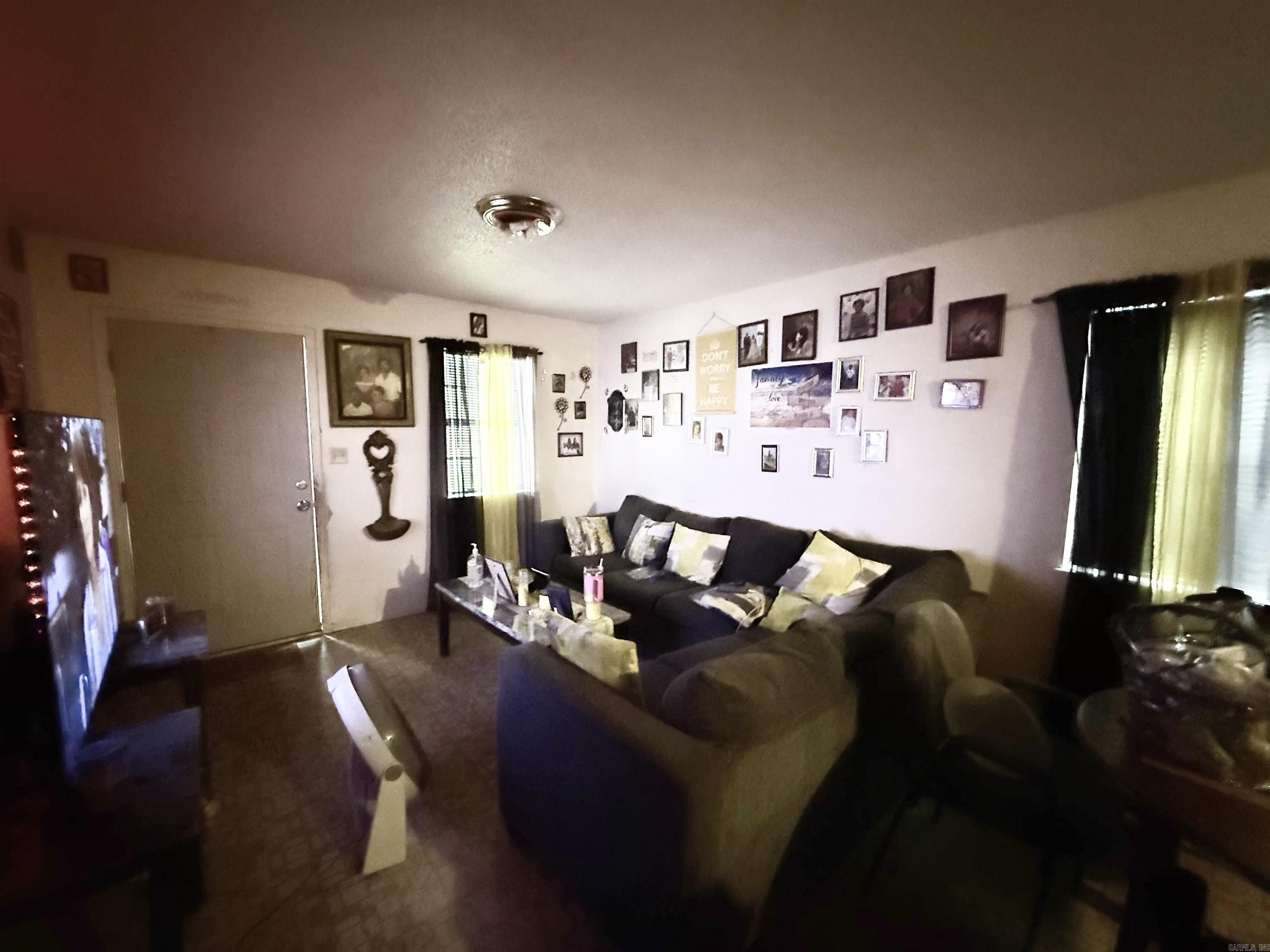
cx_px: 635
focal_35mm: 14
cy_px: 476
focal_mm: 2.22
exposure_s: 1/30
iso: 2500
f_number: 2.2
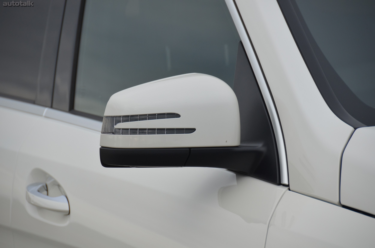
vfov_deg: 4.6
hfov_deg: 6.9
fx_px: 3119
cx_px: 188
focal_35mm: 300
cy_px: 124
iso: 400
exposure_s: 1/1250
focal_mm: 200
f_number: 5.6
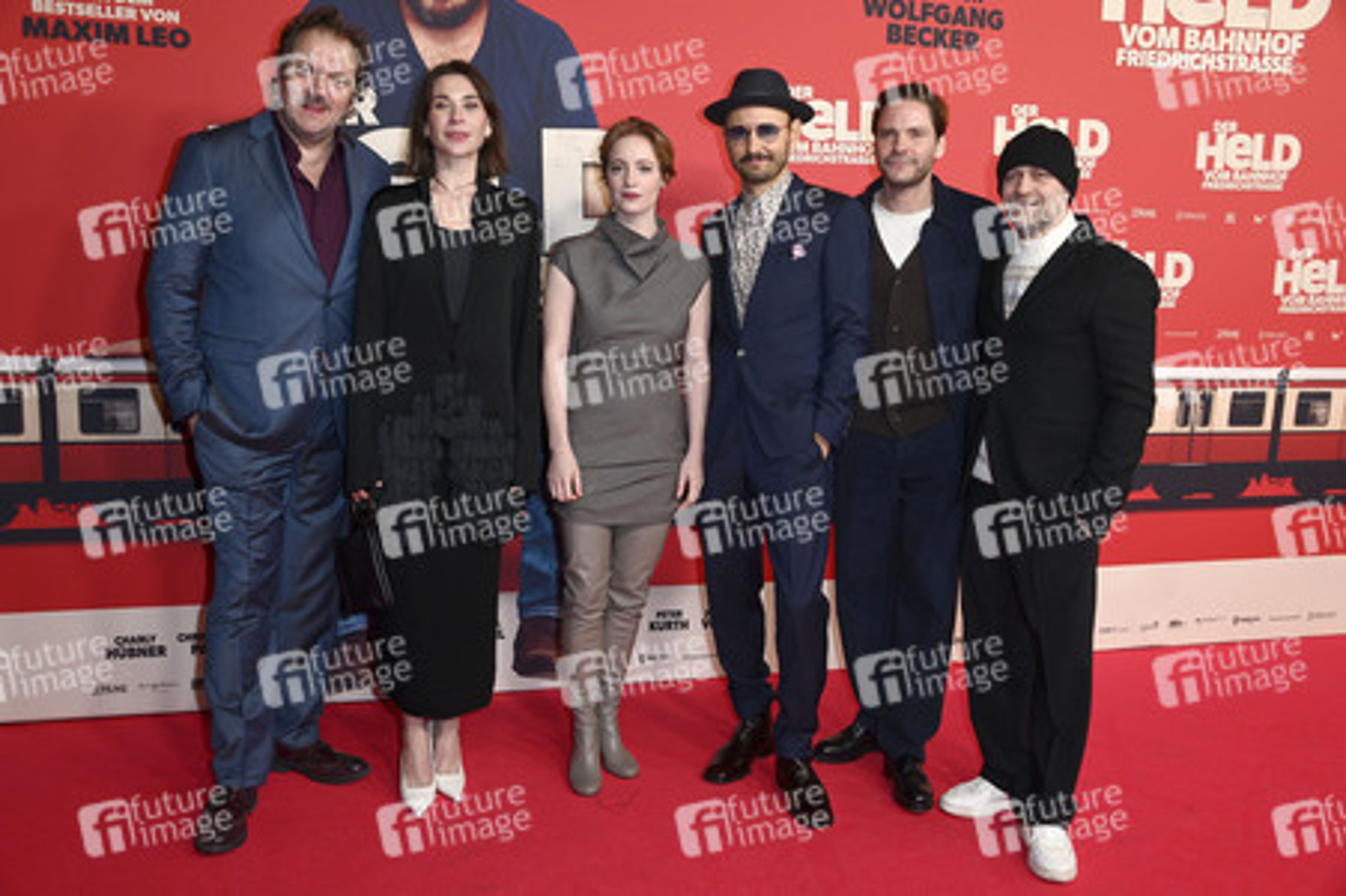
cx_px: 673
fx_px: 1196
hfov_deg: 58.8
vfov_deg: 41.1
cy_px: 448
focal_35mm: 32
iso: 800
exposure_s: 1/250
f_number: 5.6
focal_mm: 32
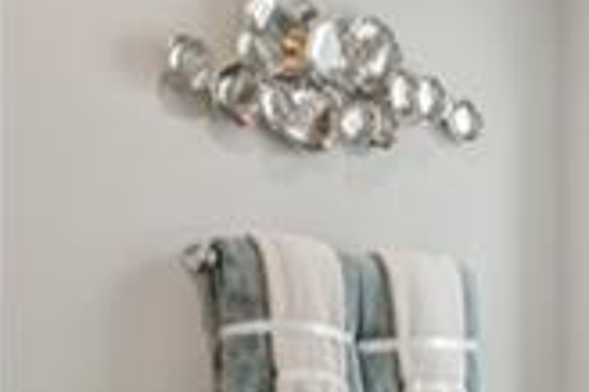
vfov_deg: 17.5
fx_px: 1226
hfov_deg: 25.6
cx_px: 600
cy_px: 435
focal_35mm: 75
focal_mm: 12
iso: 125
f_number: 8
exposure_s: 1/13
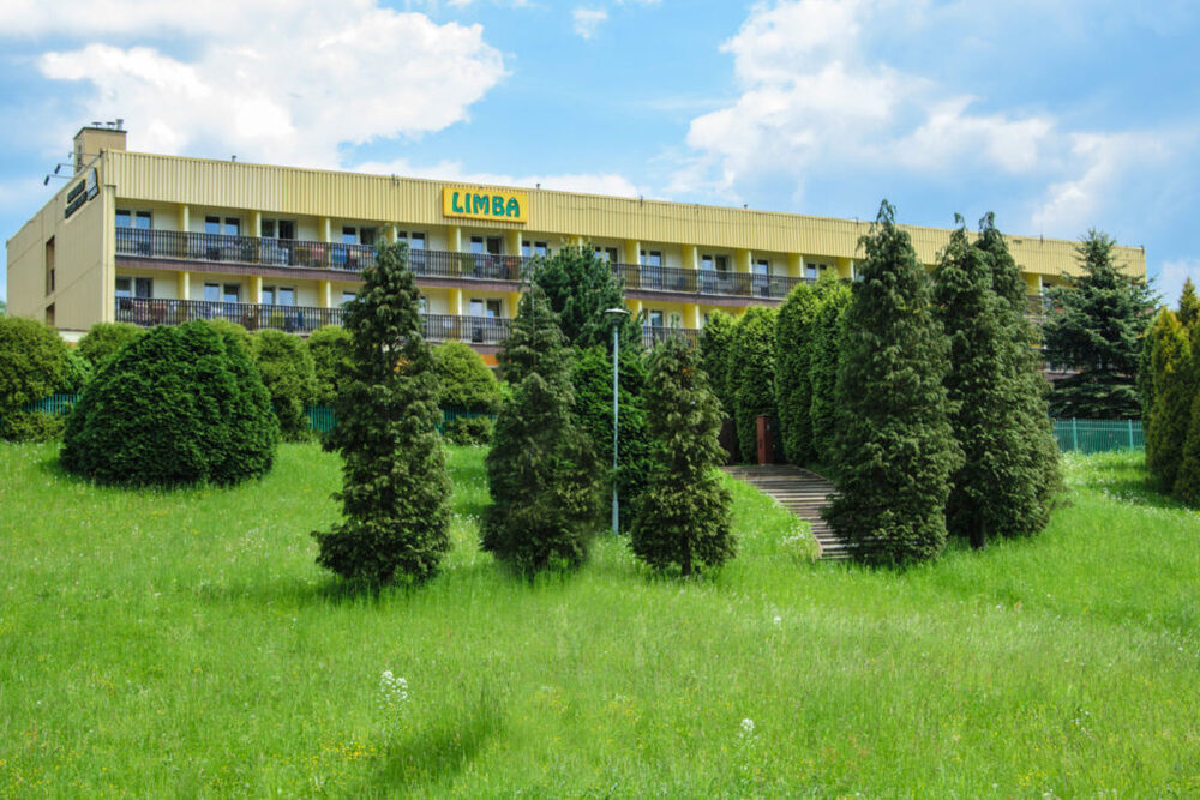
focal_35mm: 52
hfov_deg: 37.8
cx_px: 600
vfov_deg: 25.8
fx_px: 1750
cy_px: 400
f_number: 8
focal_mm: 35
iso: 100
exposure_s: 1/125
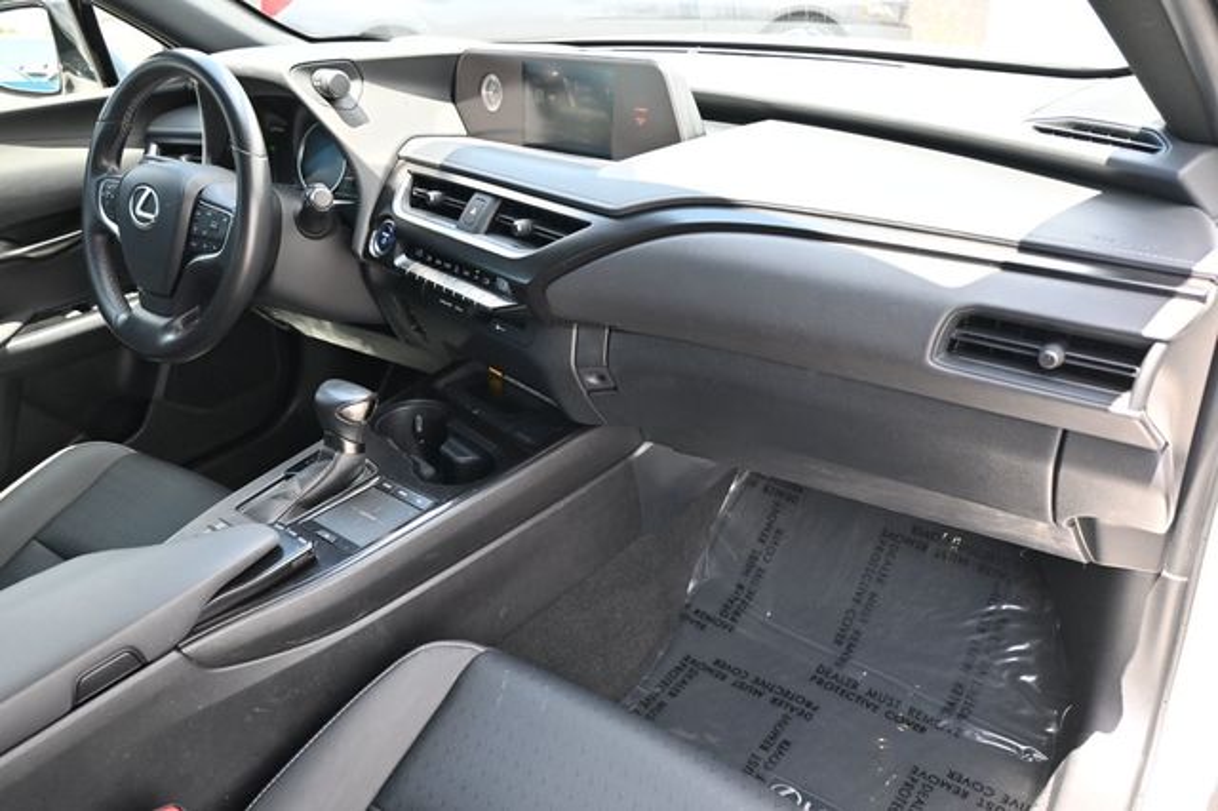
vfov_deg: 47.9
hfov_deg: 67.4
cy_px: 406
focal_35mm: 27
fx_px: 913
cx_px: 609
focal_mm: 18
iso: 500
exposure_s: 1/125
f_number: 3.5
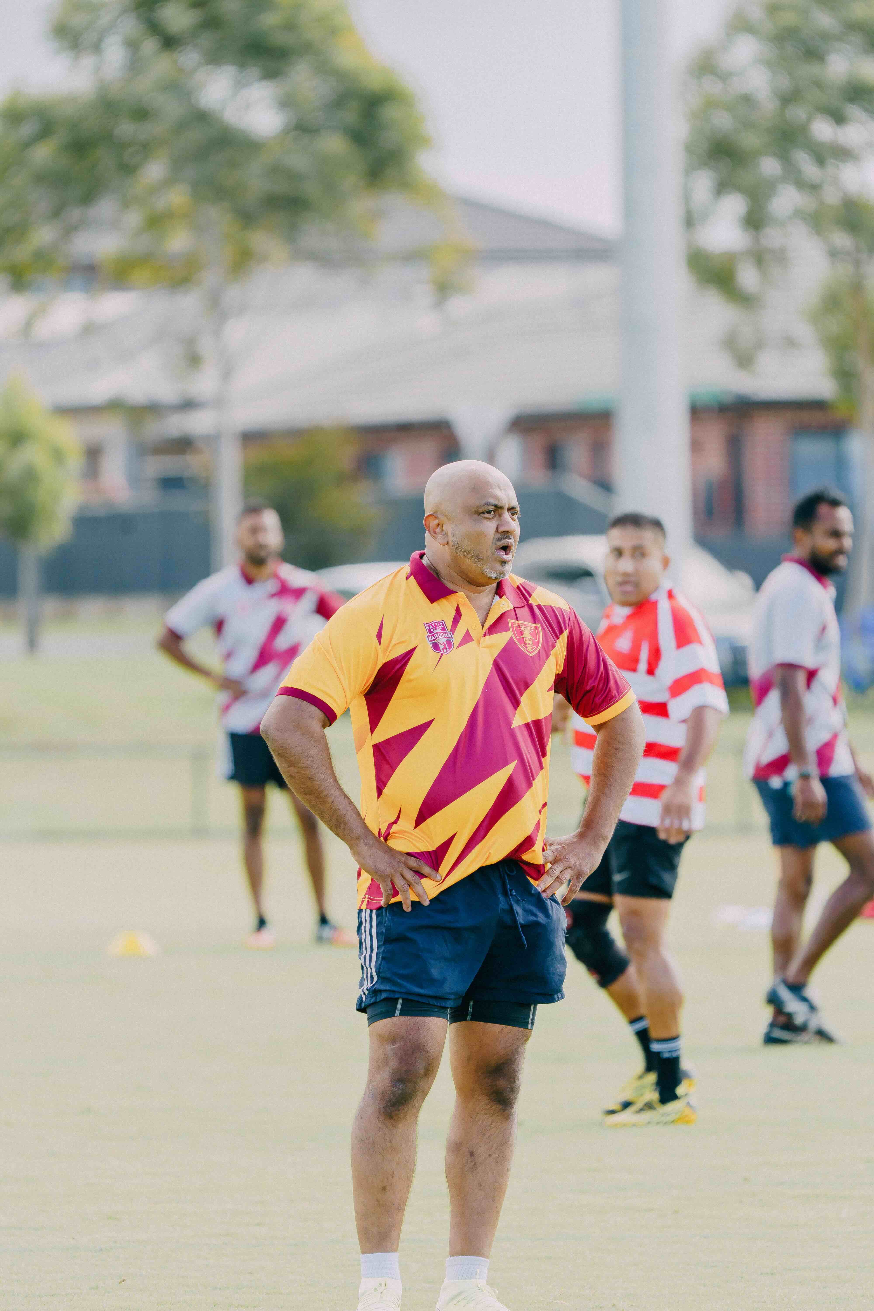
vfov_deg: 5.7
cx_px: 437
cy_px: 656
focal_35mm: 359
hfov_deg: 3.8
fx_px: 13073
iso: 250
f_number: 6.3
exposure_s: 1/250
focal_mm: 359
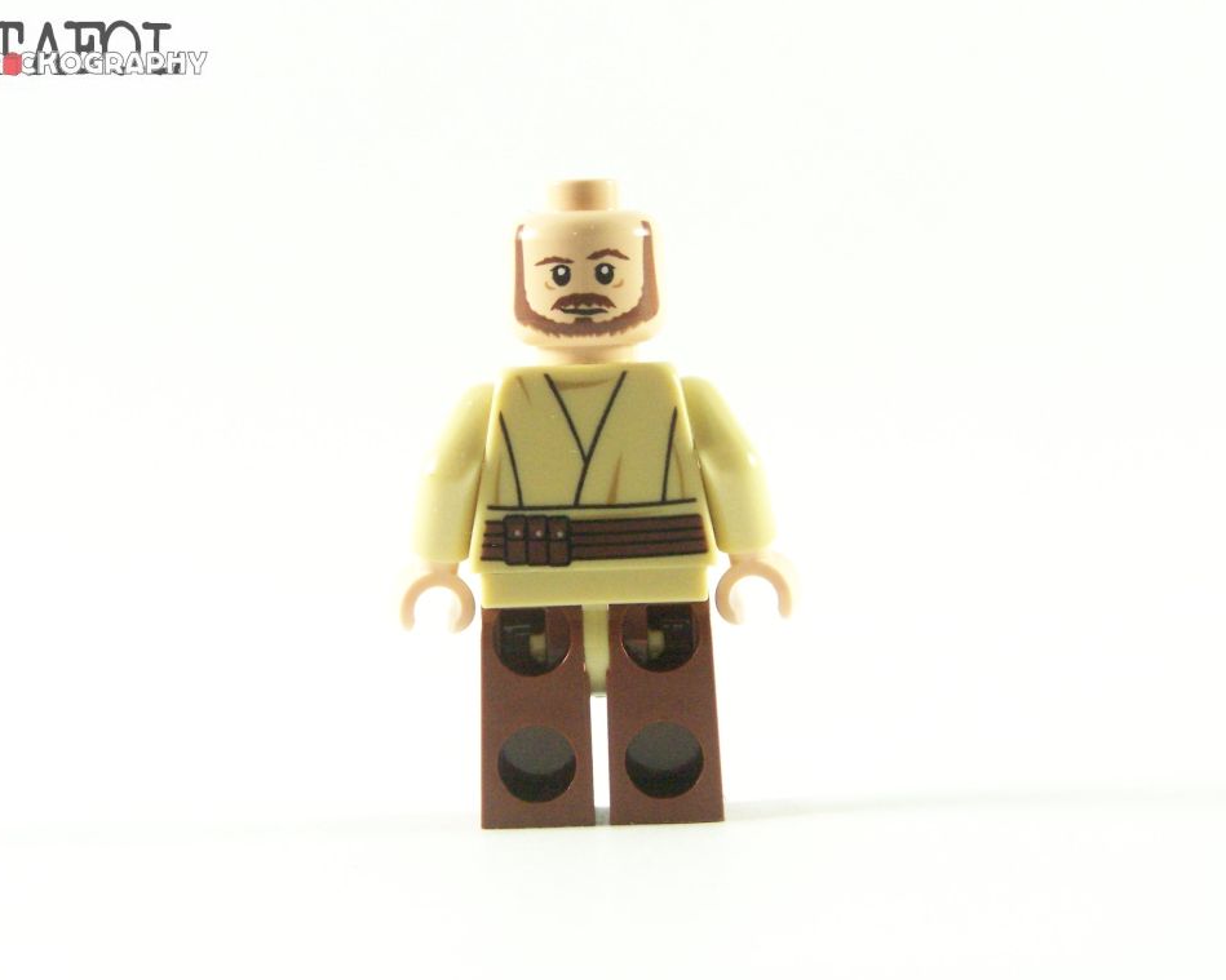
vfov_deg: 15.5
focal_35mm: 99
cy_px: 491
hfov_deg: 19.4
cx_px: 606
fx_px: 3592
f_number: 4
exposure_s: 1/60
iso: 400
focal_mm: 15.6
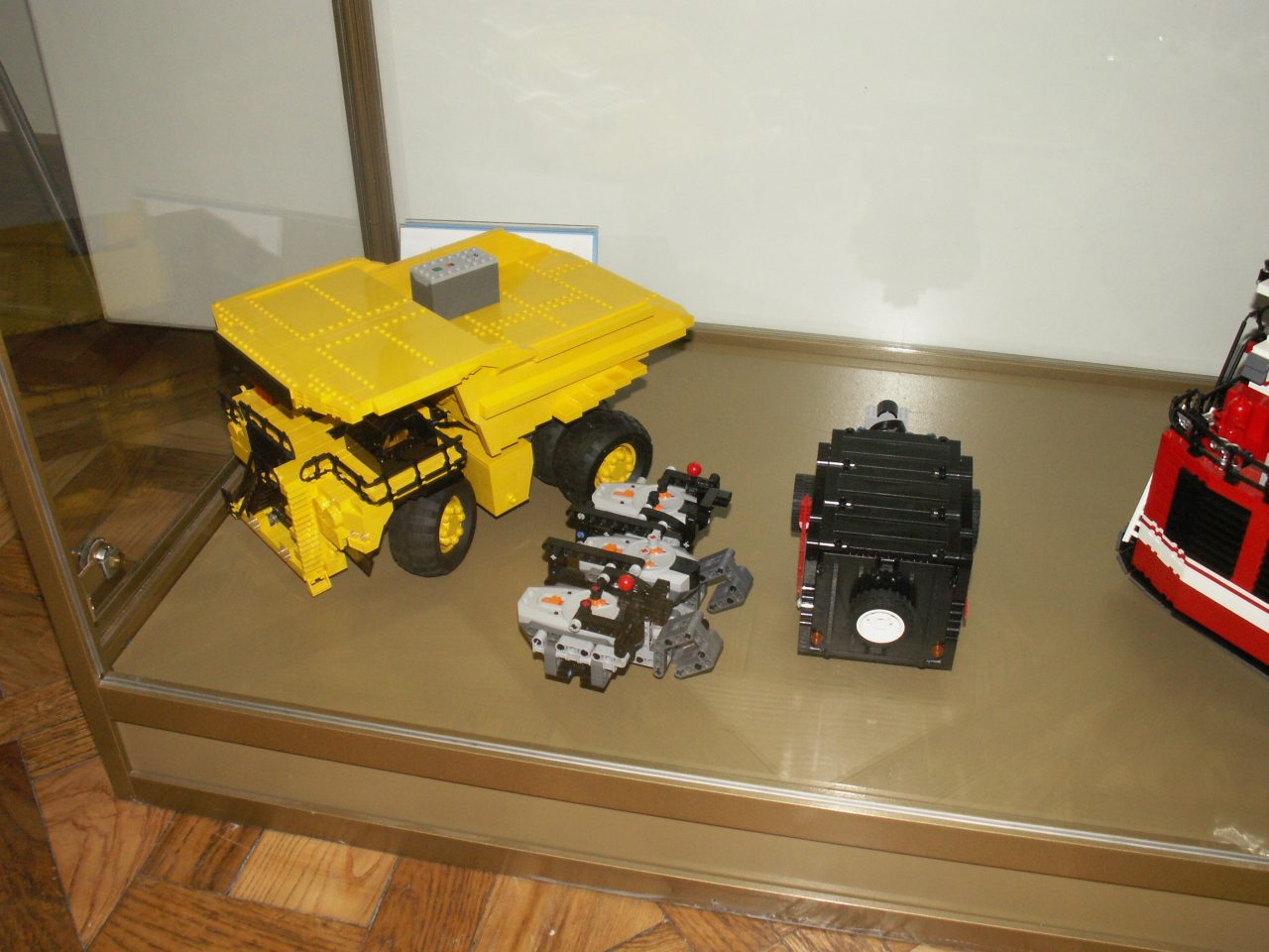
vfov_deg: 40.7
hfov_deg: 52.6
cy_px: 476
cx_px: 634
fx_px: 1283
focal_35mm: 35
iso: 160
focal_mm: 5.86
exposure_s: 1/60
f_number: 2.8
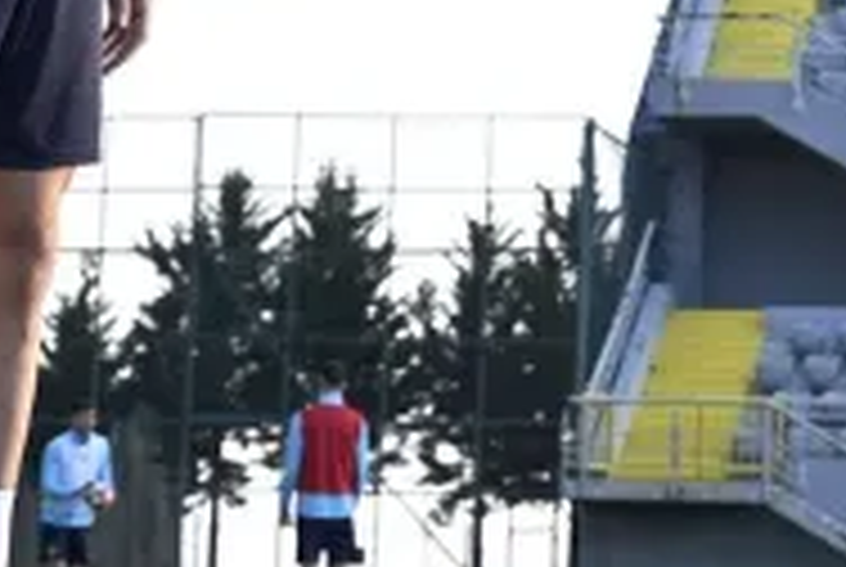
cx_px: 1368
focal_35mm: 177
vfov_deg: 7.7
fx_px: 4166
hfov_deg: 11.0
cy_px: -225
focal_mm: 44
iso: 640
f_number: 4
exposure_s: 1/800
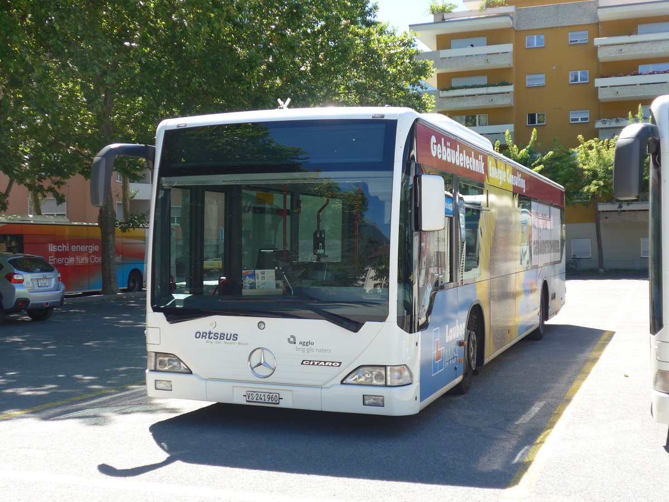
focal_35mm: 46
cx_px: 334
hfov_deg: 41.2
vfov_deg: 31.5
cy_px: 251
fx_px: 889
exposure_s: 1/400
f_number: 3
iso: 80
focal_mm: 9.5
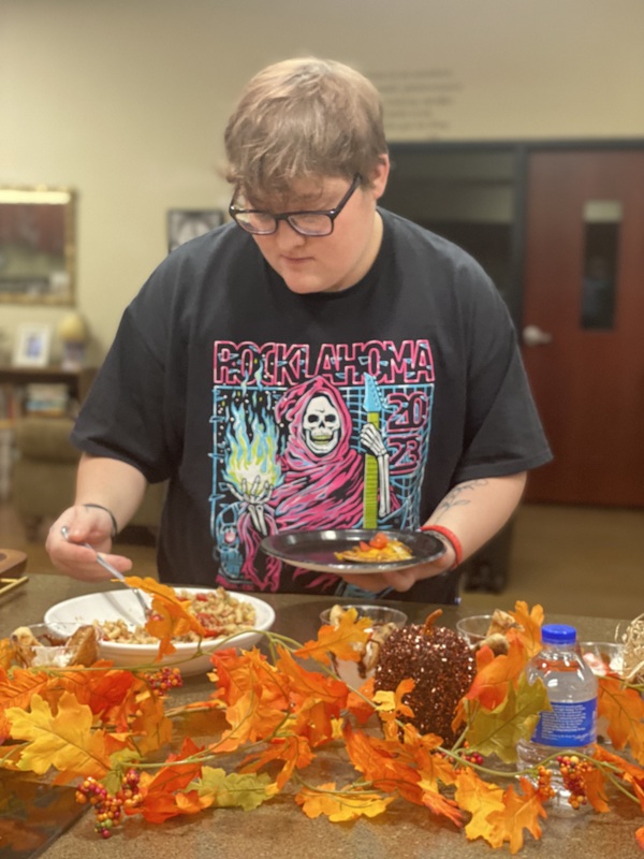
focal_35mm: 52
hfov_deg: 28.0
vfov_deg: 36.8
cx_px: 322
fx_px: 1290
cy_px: 430
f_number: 2
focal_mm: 6
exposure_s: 1/40
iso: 320
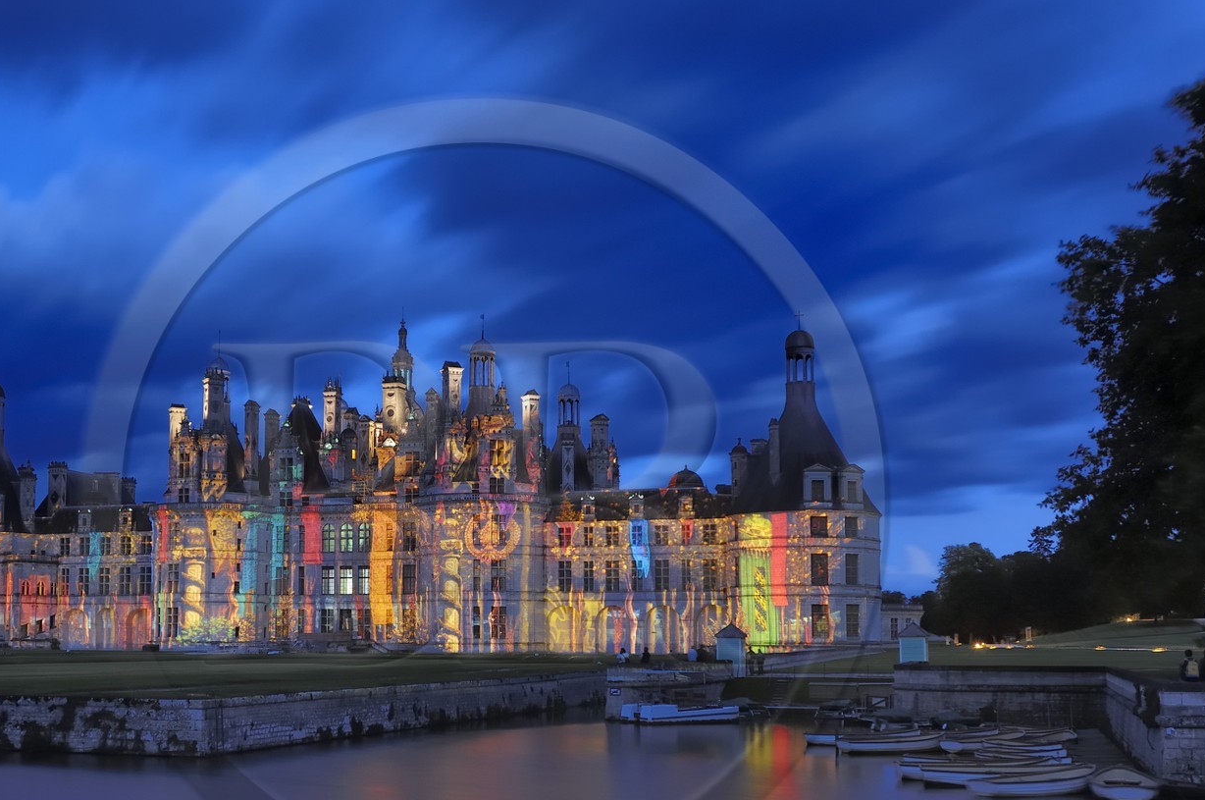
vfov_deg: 31.0
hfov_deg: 45.2
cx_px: 481
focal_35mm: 43
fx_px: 1437
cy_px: 505
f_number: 4.5
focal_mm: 22
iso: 100
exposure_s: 20
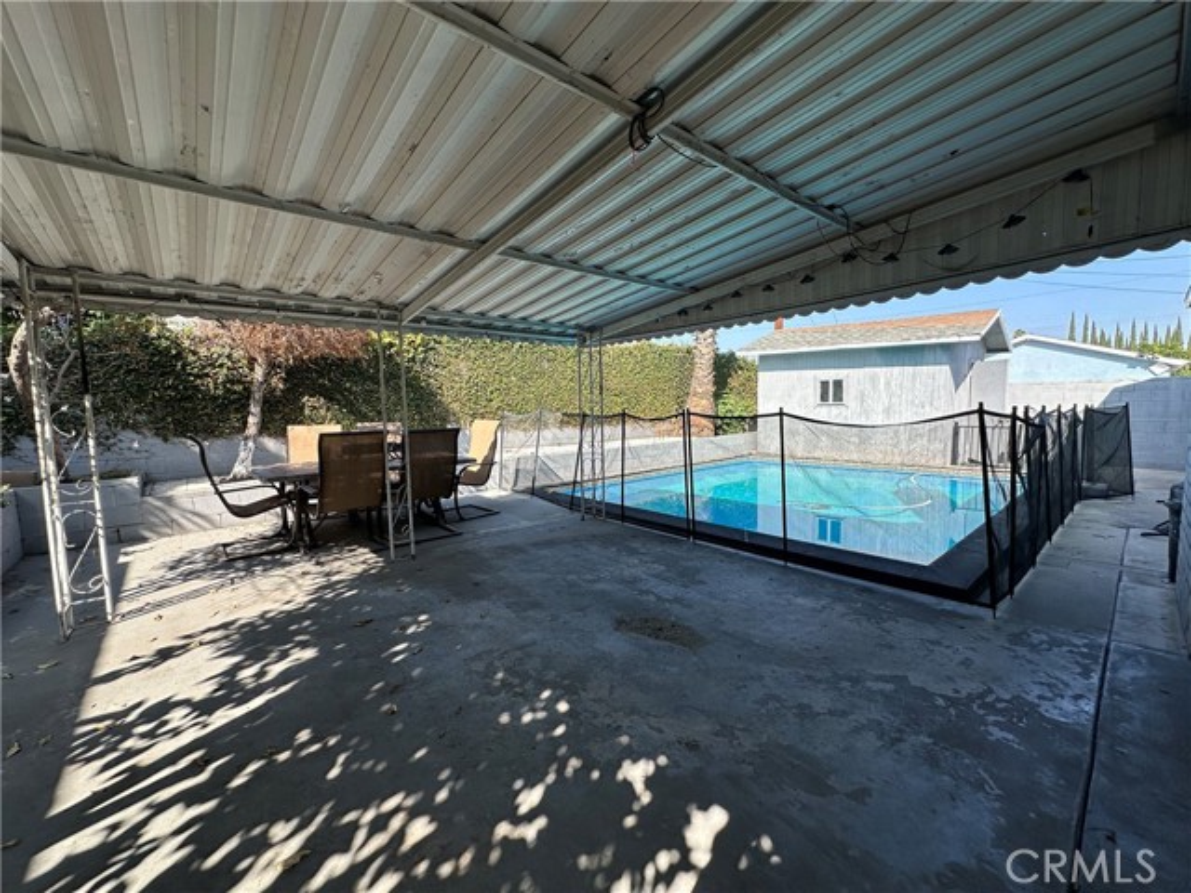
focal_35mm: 14
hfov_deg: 102.1
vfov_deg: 85.7
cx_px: 596
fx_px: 482
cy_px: 446
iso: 40
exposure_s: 1/593
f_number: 2.2
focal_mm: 2.22
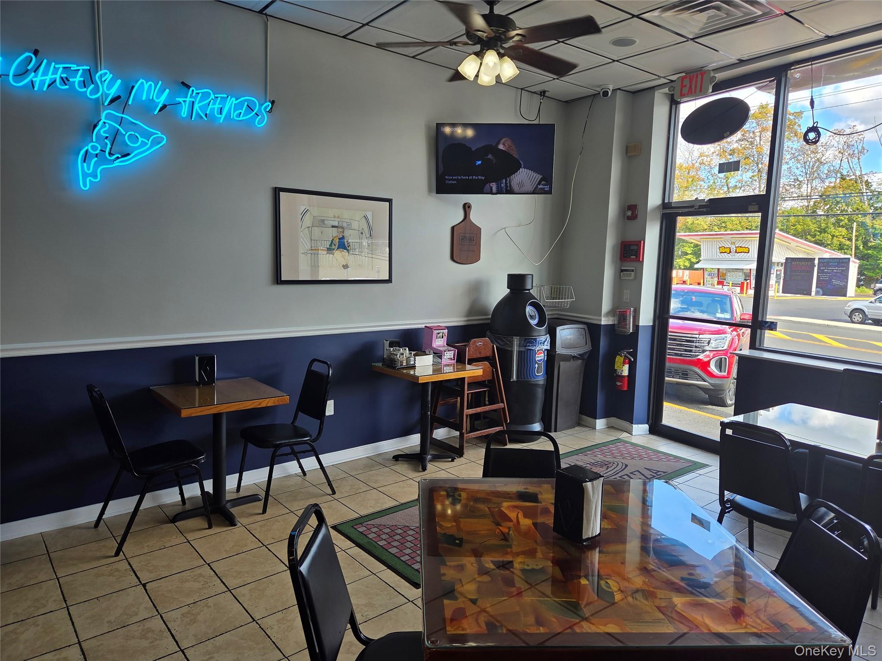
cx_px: 441
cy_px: 330
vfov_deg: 58.9
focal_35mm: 23
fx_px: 586
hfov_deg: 73.9
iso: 25
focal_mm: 5.4
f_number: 1.8
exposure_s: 1/145
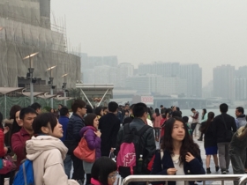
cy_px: 144
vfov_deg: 17.6
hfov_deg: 23.5
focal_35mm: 83
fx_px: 592
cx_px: 164
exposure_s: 1/120
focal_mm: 4.15
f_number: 2.2
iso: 32
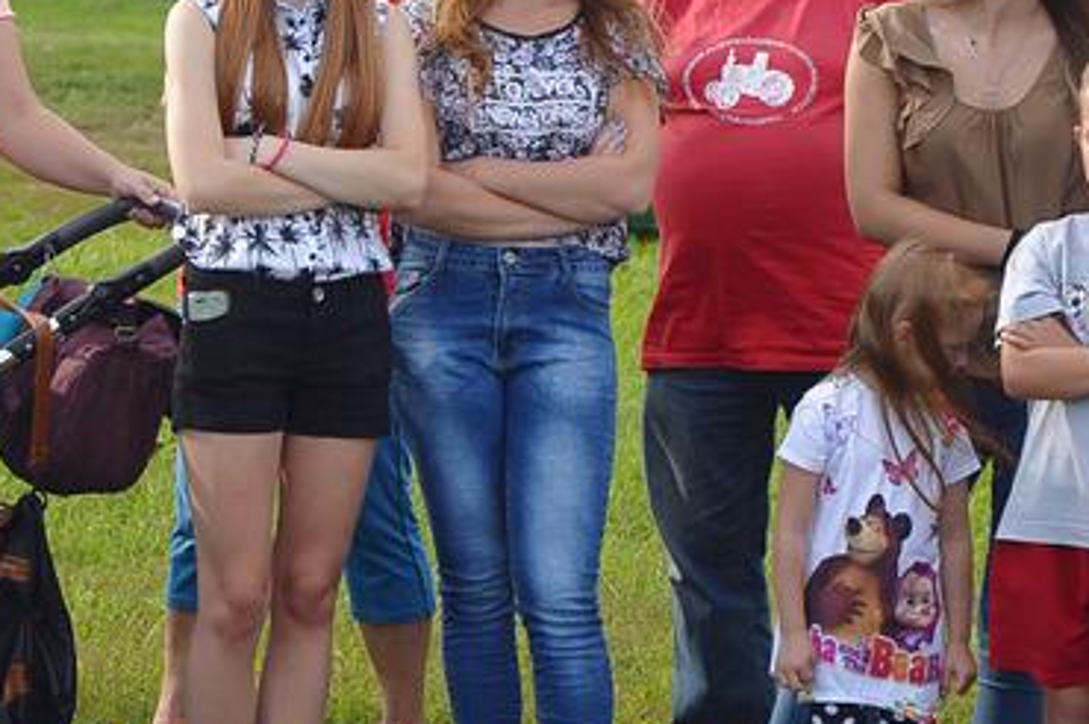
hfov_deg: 8.5
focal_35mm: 241
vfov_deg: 5.7
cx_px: 462
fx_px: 7284
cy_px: 231
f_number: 5.6
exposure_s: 1/500
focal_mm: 70
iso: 400
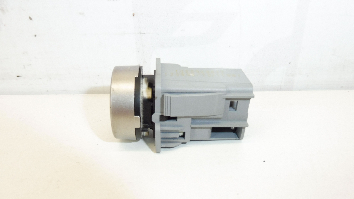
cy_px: 117
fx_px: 263
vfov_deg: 41.4
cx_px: 181
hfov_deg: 67.9
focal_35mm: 28
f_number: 4
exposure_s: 1/100
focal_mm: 4.4
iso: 200
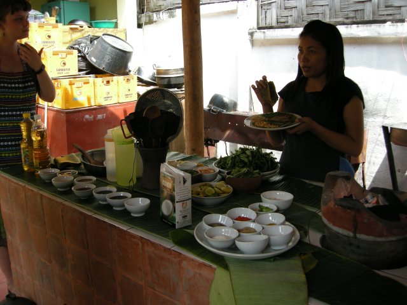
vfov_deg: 39.7
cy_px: 152
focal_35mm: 36
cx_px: 204
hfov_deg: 51.4
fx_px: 423
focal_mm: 7.5
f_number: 3.4
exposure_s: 1/61.1
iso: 64
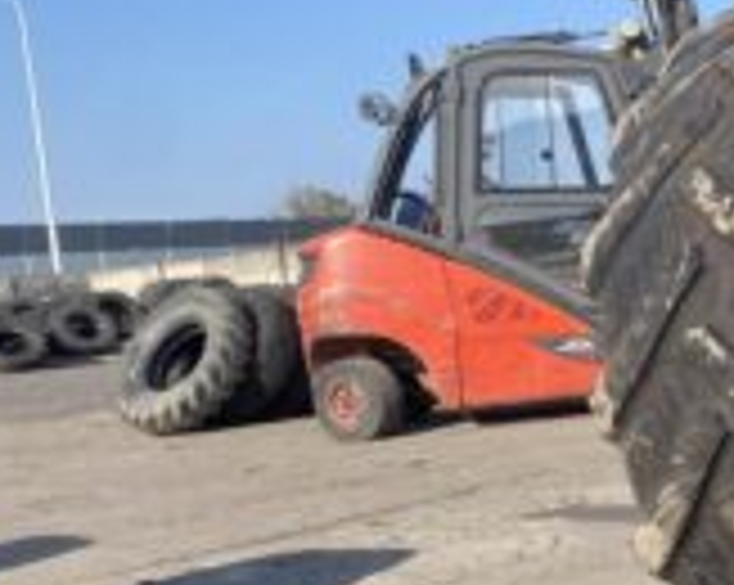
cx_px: 910
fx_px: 1454
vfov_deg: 22.6
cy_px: 439
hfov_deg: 25.1
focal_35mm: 67
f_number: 1.8
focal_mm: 4.25
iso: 32
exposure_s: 1/1464
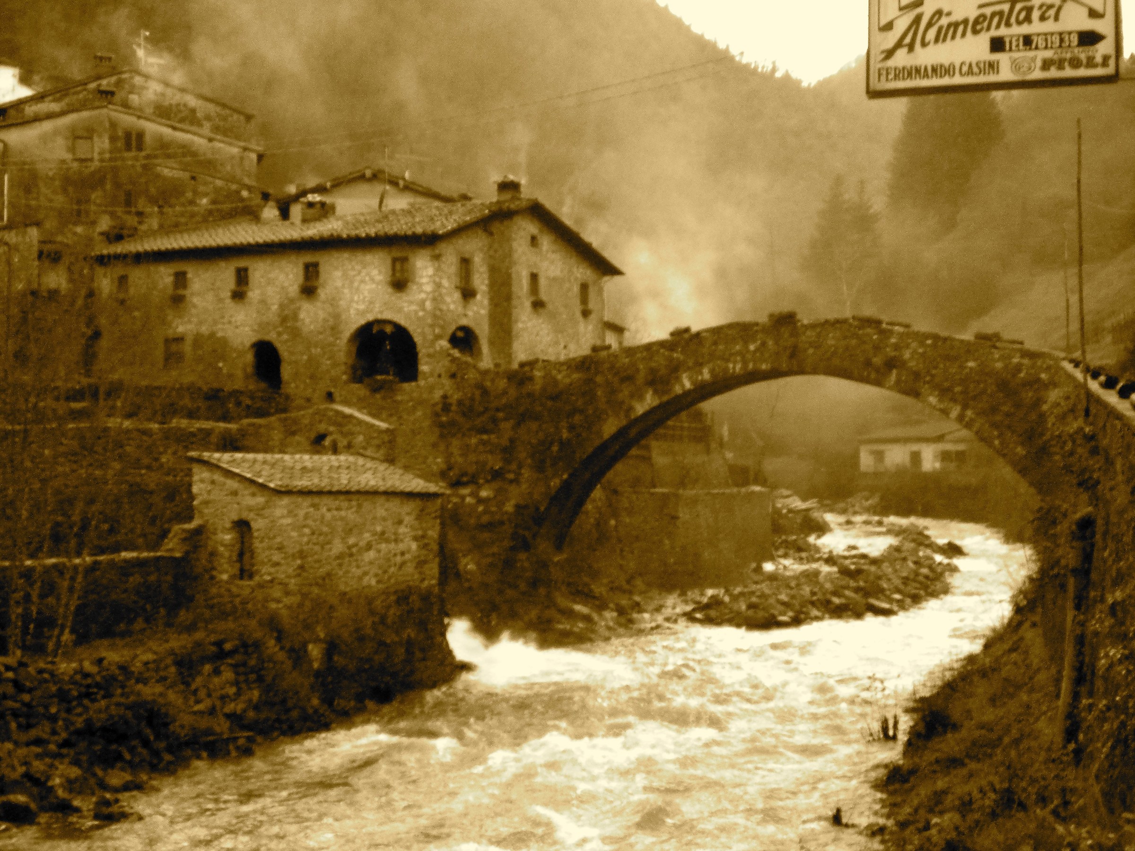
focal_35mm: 52
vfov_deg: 28.0
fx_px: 1705
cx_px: 568
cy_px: 426
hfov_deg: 36.8
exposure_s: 1/30
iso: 714
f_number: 3.9
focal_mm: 9.3
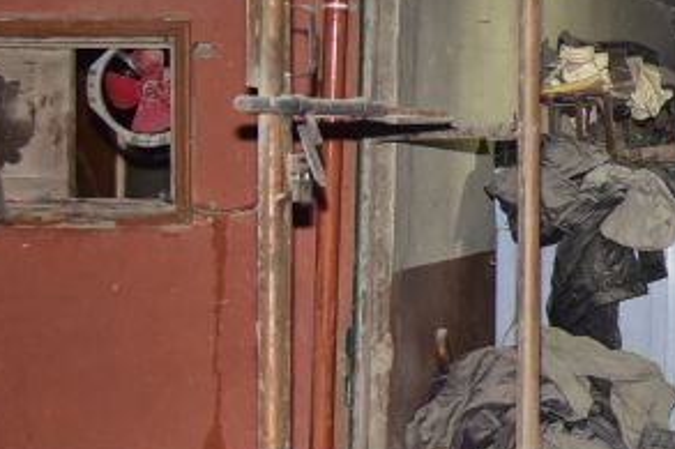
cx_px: 1175
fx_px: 2698
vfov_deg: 9.5
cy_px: 71
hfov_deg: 13.0
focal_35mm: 144
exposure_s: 1/100
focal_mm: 34
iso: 1250
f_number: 4
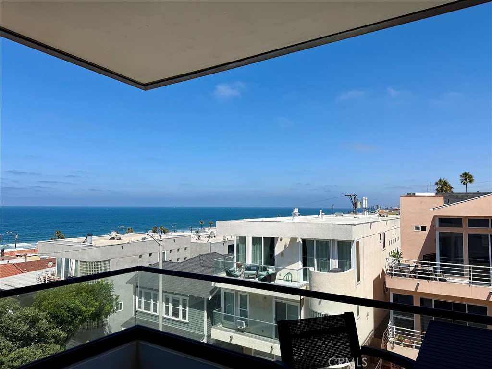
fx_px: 341
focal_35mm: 24
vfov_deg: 56.8
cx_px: 246
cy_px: 184
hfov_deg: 71.6
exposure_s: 1/7353
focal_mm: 6.76
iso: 80
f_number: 1.78
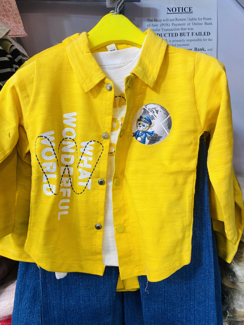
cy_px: 162
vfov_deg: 67.3
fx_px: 244
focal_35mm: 26
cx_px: 122
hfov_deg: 53.1
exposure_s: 1/100
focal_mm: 4.25
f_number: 1.8
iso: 50
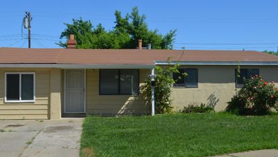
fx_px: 361
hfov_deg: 42.0
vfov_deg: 24.4
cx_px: 125
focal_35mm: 49
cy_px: 60
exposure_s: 1/250
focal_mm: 26
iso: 100
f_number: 8
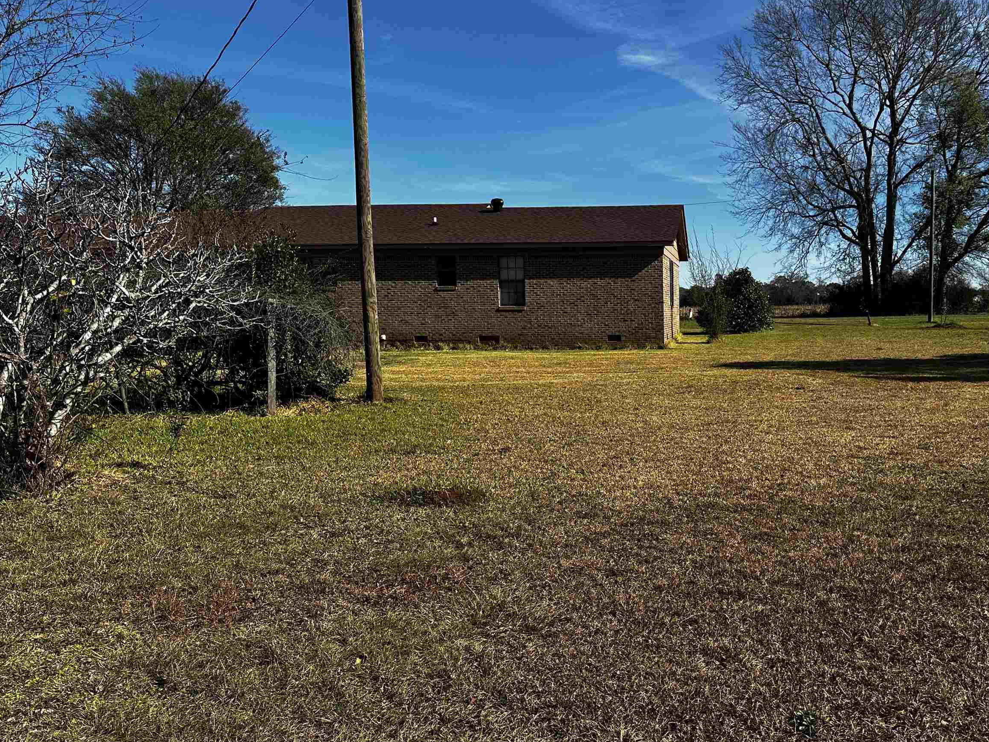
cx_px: 658
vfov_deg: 44.0
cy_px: 429
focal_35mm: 32
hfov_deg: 55.6
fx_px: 914
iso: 80
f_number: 1.78
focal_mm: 6.86
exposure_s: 1/4016
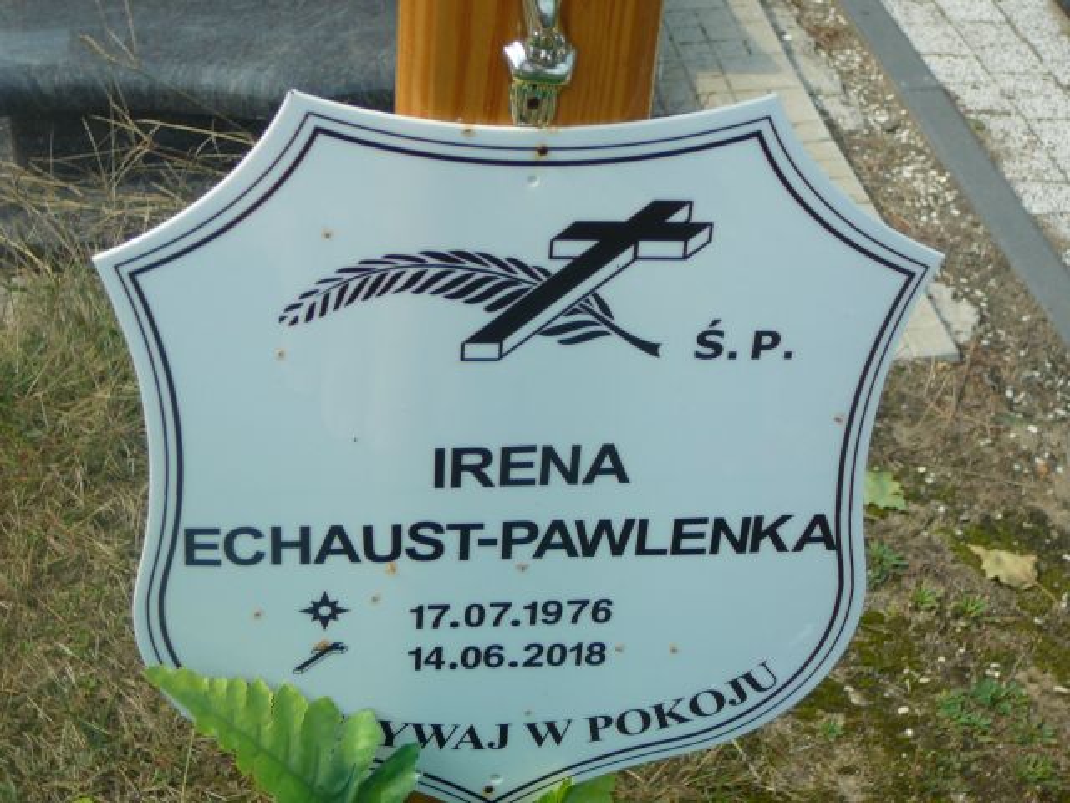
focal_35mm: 61
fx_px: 1886
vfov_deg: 24.0
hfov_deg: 31.7
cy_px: 402
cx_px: 535
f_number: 3.6
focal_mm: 9.1
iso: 80
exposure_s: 1/500
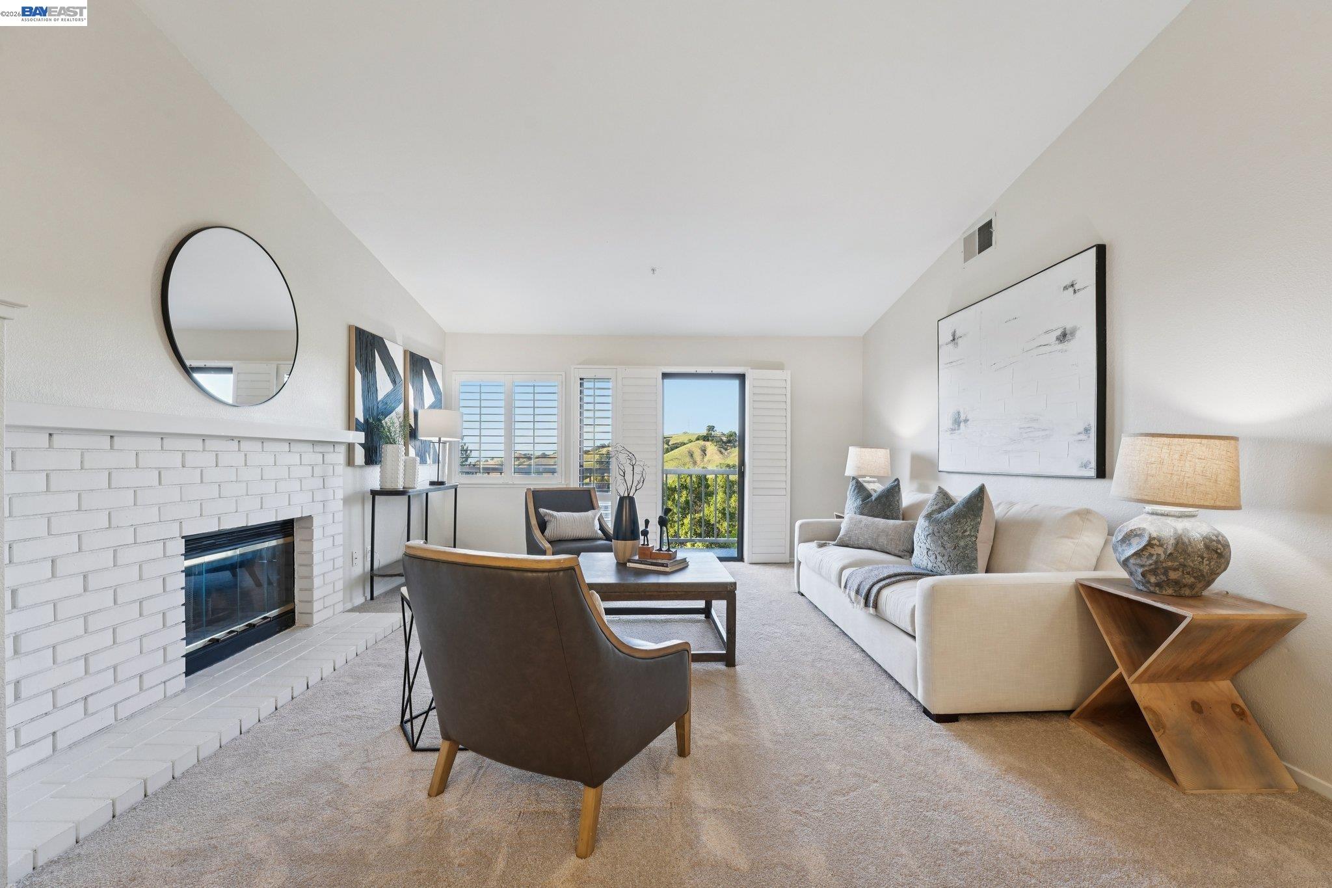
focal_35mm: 14
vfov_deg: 81.2
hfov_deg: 104.3
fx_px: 518
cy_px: 444
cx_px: 666
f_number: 9
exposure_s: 1/25
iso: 640
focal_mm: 14
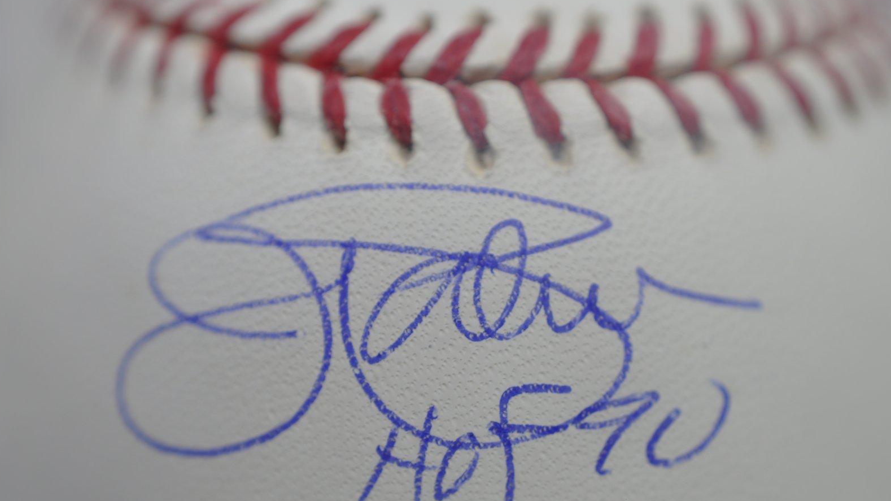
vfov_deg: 17.7
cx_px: 456
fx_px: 1606
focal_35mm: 68
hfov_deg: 31.0
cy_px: 313
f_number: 4.5
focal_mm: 40
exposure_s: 1/80
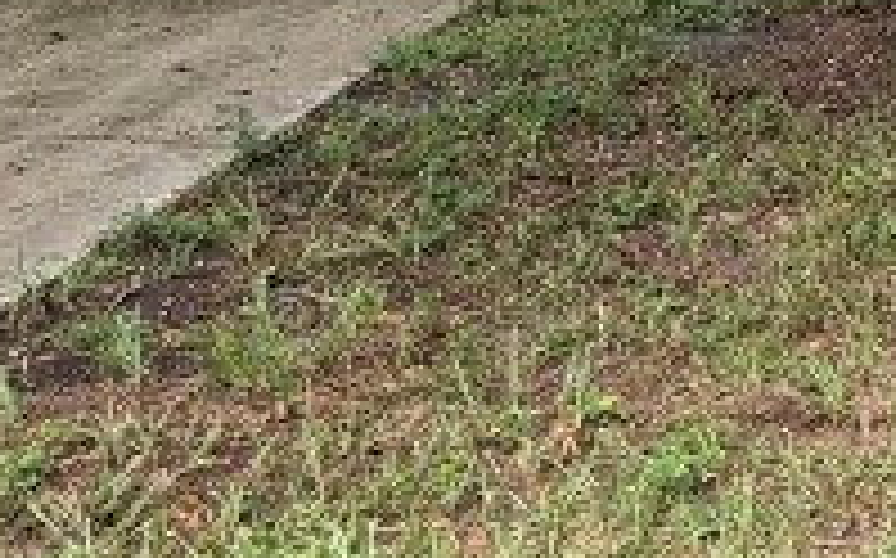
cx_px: 1769
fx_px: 3196
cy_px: -788
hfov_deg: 13.7
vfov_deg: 9.0
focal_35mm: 131
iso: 100
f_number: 1.78
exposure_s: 1/1271
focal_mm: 6.76
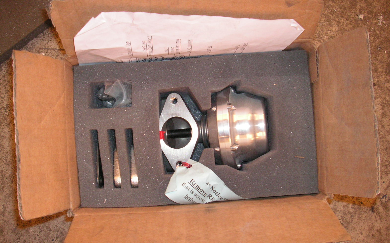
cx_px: 195
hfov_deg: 48.2
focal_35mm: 41
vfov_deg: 31.2
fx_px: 436
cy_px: 116
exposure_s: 1/45
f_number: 3.3
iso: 160
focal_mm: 6.3
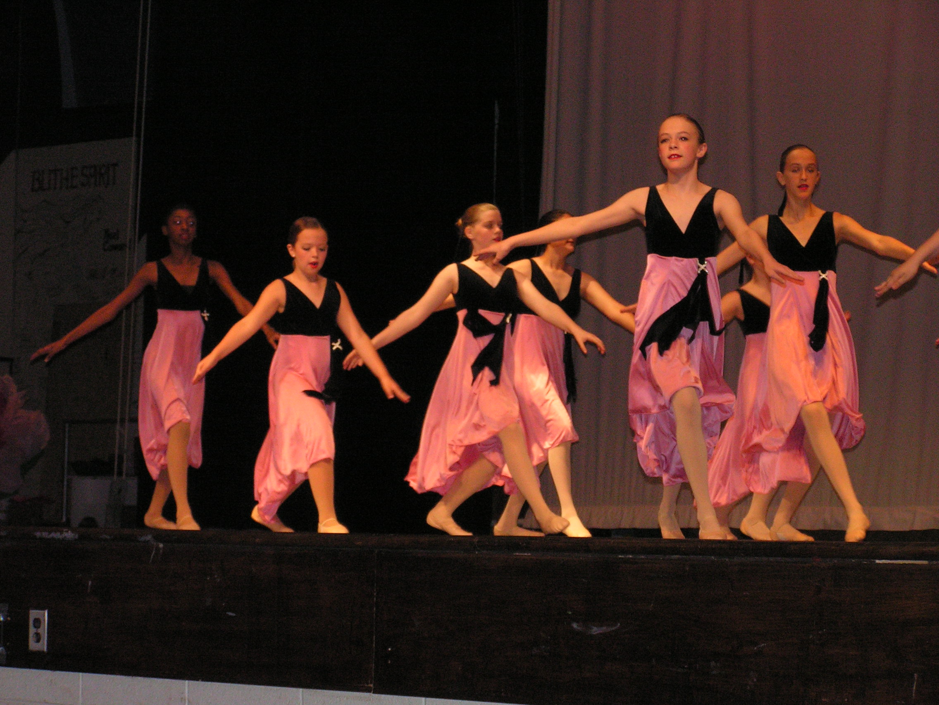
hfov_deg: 17.7
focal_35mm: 111
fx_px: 3011
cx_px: 470
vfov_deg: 13.3
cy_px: 352
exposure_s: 1/125
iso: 200
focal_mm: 18.5
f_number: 3.2
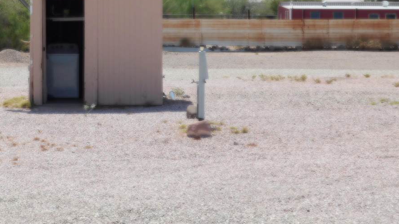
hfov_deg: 17.0
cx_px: 115
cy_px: 66
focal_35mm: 126
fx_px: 1333
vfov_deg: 9.6
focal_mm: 14.2
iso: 125
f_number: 4.4
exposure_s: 1/1250
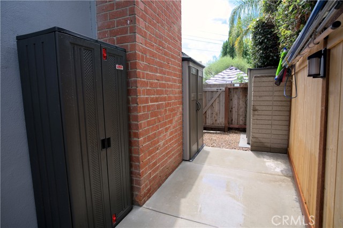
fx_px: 171
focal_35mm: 18
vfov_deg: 67.3
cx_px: 172
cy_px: 114
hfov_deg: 90.0
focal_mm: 18
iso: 100
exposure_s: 1/100
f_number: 5
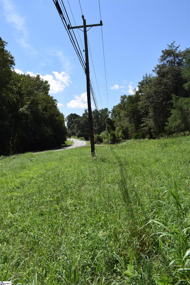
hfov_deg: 47.9
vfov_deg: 67.4
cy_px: 142
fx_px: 214
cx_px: 95
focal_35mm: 27
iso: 200
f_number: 10
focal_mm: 18
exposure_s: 1/400
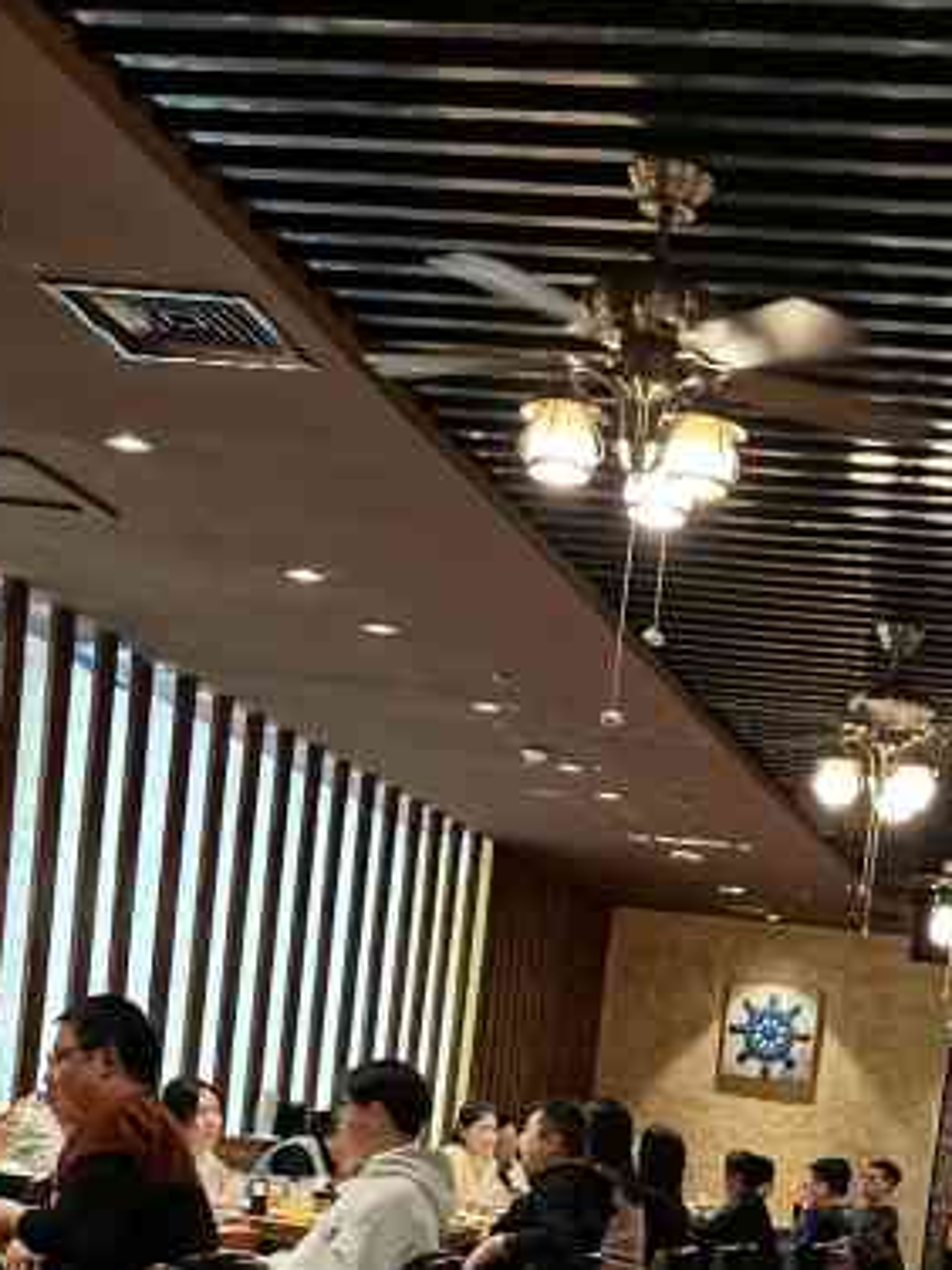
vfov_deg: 26.4
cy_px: 1434
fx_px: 2457
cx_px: 756
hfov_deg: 21.7
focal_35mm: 67
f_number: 1.9
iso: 500
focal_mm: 4.94
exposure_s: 1/50
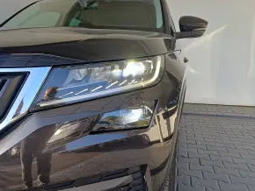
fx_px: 229
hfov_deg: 58.0
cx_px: 108
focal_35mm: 31
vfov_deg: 45.3
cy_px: 114
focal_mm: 4.65
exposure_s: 1/145
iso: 50
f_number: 1.8
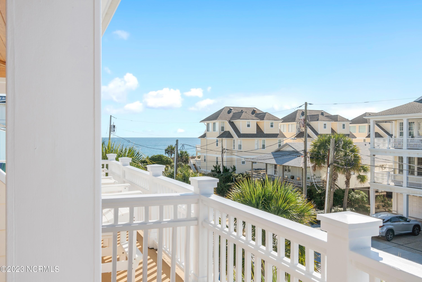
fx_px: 352
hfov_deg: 61.9
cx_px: 211
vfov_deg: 43.6
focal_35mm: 30
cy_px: 141
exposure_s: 1/200
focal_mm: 20
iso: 100
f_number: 7.1
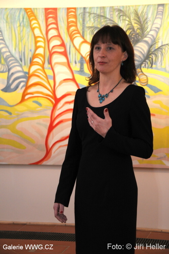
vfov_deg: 19.5
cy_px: 127
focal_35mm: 105
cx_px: 84
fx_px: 741
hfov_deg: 13.0
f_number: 6.3
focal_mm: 70
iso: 500
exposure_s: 1/60
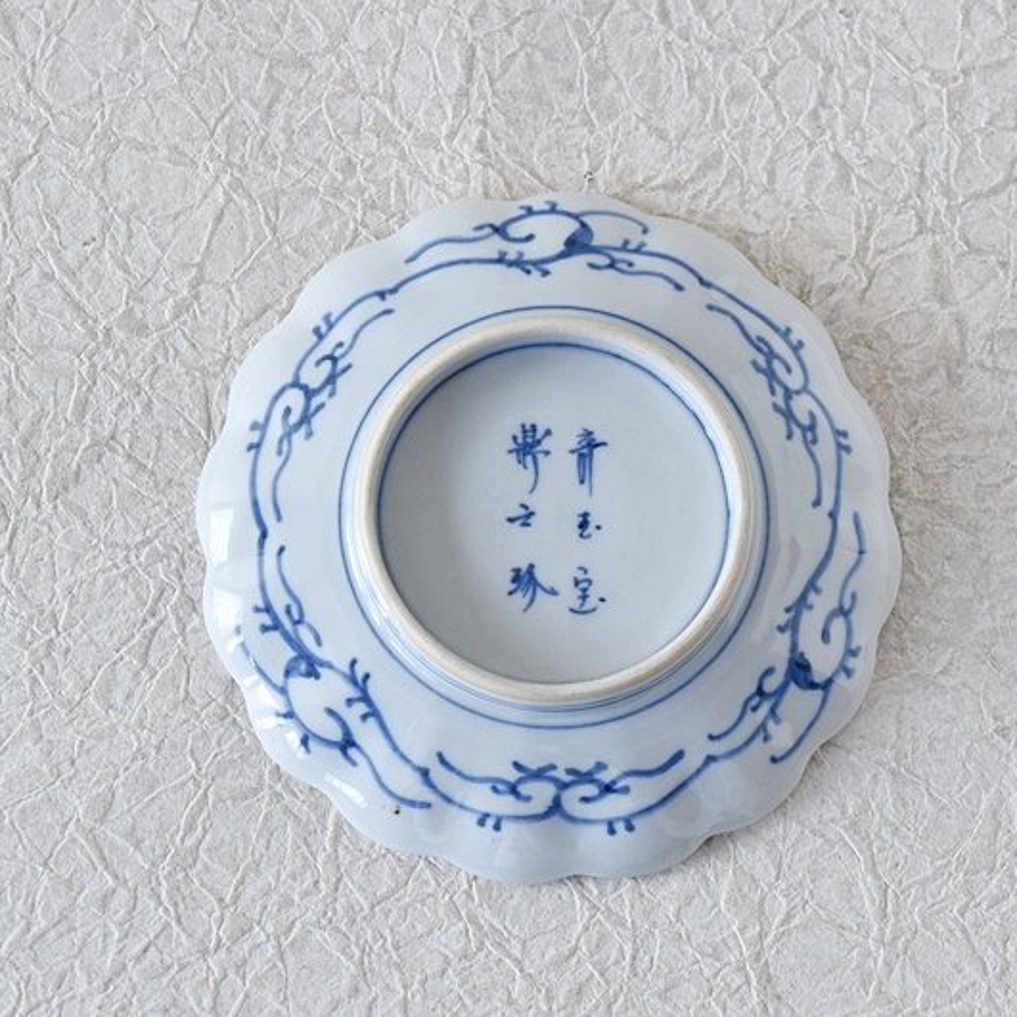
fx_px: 3511
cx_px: 554
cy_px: 508
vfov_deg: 16.5
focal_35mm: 106
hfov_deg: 16.5
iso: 400
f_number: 5.6
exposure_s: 1/10
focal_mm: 55
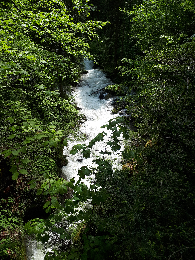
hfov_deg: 51.4
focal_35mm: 27
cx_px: 98
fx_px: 203
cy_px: 130
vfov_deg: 65.3
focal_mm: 3.6
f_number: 1.9
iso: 40
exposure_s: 1/626
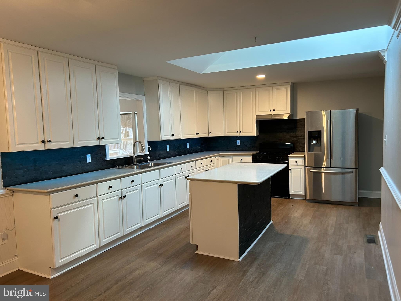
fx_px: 301
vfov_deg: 53.1
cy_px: 150
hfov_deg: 67.3
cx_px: 200
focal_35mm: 26
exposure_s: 1/60
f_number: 1.5
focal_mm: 5.7
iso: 125
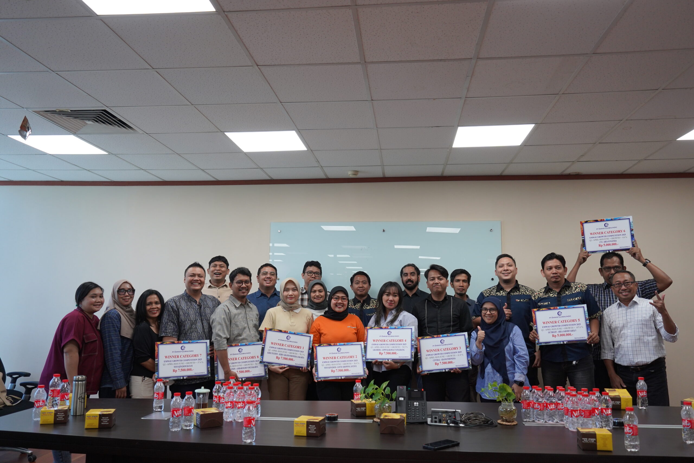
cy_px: 232
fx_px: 578
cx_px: 347
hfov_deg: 61.9
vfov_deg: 43.6
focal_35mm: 30
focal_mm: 30
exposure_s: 1/160
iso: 800
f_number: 4.5
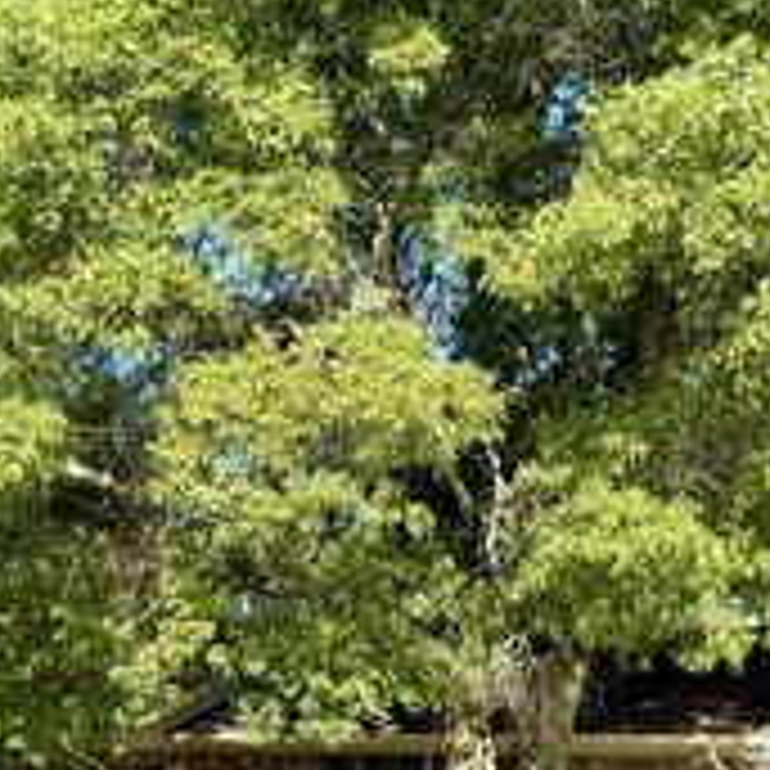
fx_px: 1560
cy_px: 579
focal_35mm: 62
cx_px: 221
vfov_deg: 27.3
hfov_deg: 27.4
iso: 80
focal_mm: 6.76
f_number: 1.78
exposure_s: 1/1637
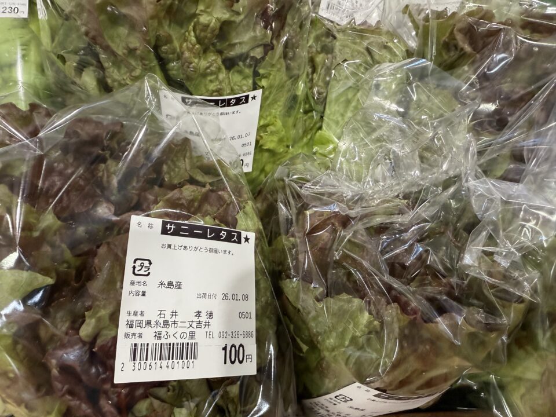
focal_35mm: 24
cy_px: 208
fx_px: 385
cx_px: 278
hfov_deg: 71.6
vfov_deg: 56.8
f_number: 2.2
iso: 250
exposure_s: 1/60
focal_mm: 2.22
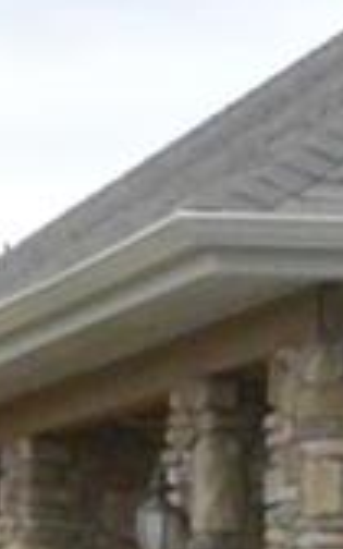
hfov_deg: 4.1
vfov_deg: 6.1
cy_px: 1542
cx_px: 274
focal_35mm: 321
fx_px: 4801
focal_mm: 12.5
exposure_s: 1/125
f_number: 3.8
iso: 640
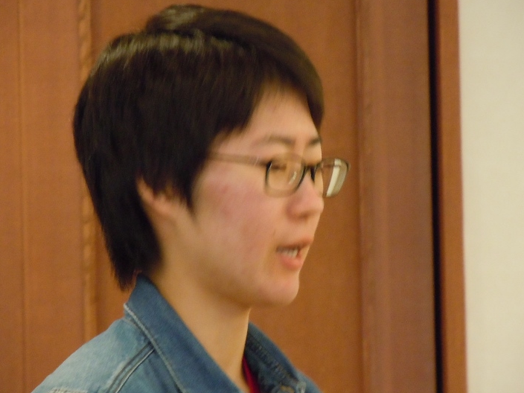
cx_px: 261
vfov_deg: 4.4
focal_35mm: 341
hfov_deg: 5.8
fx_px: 5162
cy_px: 202
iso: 800
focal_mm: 54
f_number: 5.6
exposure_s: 1/10
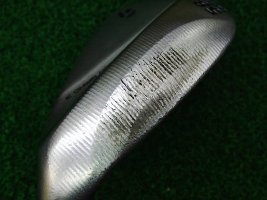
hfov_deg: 50.1
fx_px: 285
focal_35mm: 37
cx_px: 134
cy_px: 100
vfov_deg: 38.7
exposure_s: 1/80
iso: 250
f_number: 3.6
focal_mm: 6.42
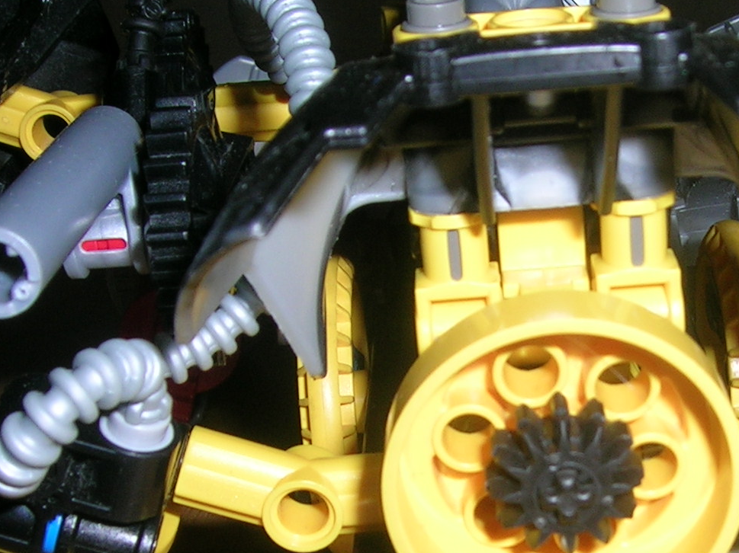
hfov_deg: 26.0
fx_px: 1579
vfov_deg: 19.7
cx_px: 545
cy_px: 429
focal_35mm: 74
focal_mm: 5.4
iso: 50
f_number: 4.8
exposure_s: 1/60.1
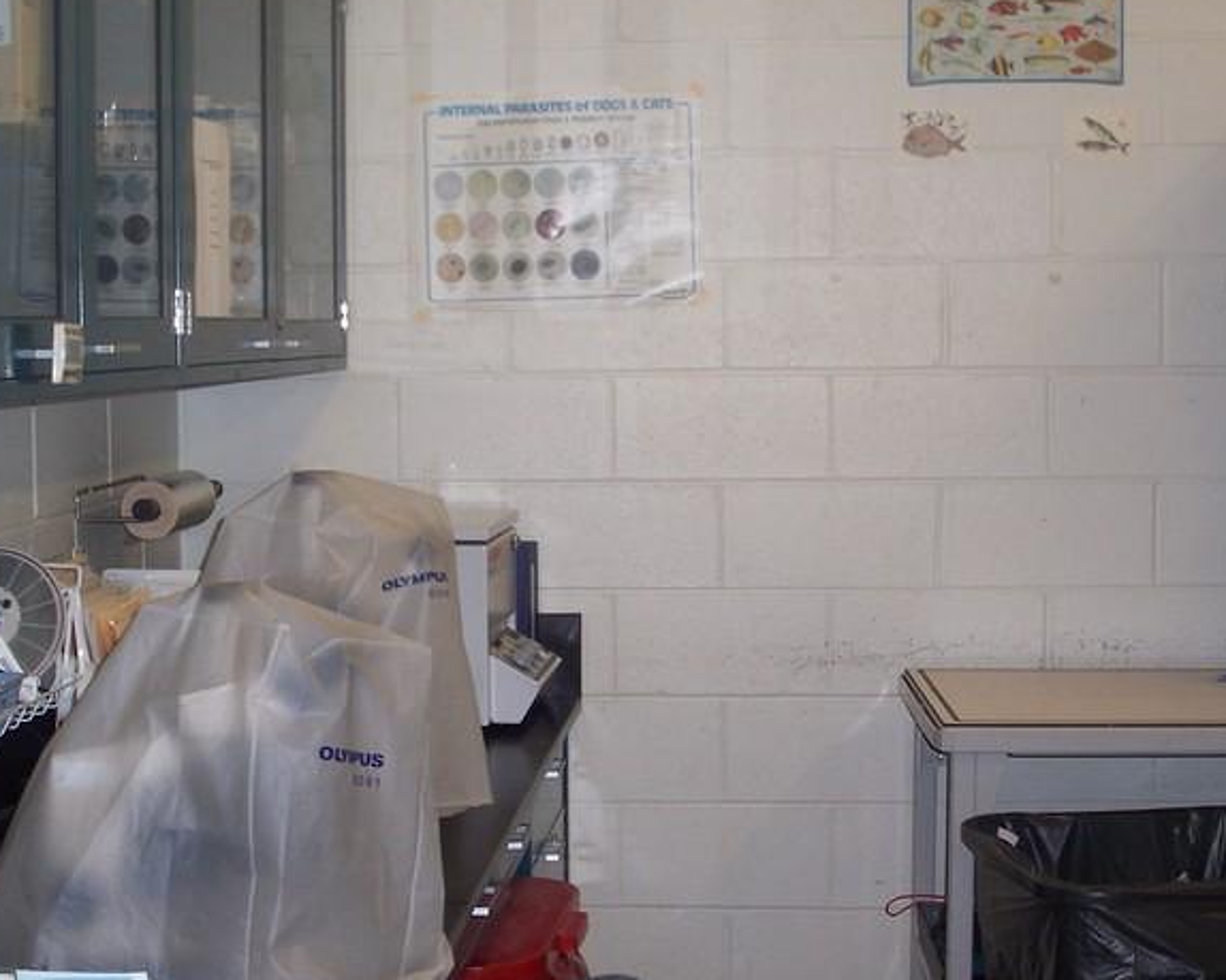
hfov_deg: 30.5
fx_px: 2249
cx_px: 551
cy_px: 485
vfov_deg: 24.6
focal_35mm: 62
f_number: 3.4
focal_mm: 8.6
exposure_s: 1/60
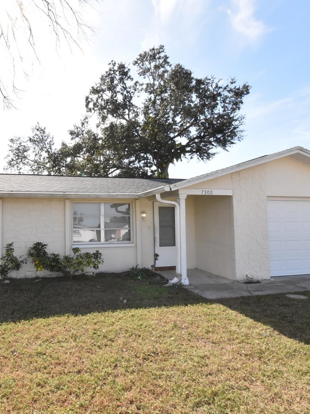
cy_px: 208
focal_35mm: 22
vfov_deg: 76.4
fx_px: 263
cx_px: 102
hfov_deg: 59.6
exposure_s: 1/200
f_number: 22
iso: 1600
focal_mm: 10
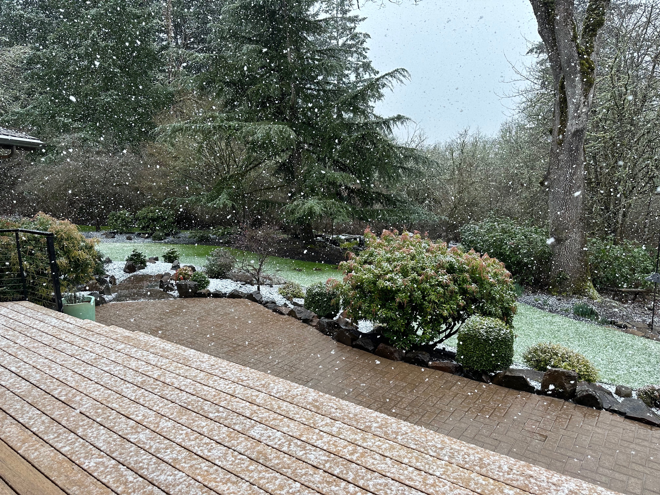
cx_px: 330
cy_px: 248
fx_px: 458
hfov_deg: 71.6
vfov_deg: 56.8
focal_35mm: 24
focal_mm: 6.86
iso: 80
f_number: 1.78
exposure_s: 1/406
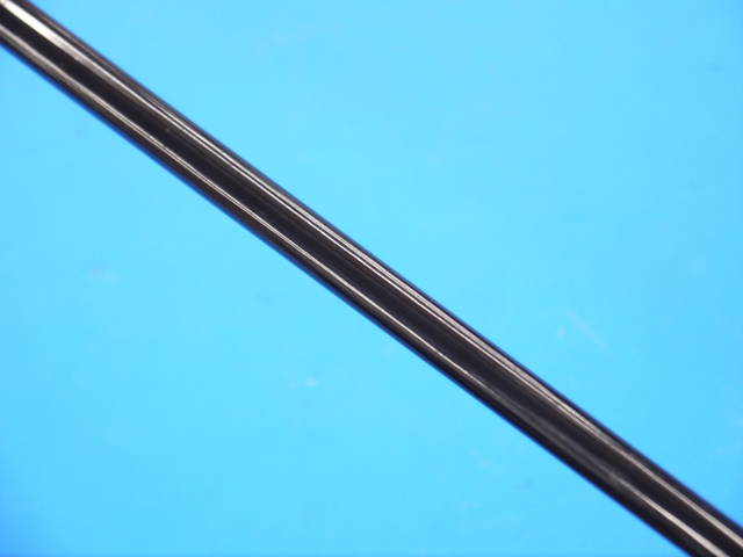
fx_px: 1803
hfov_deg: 23.3
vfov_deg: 17.6
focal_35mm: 84
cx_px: 372
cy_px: 278
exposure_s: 1/80
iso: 800
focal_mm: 42
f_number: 5.6
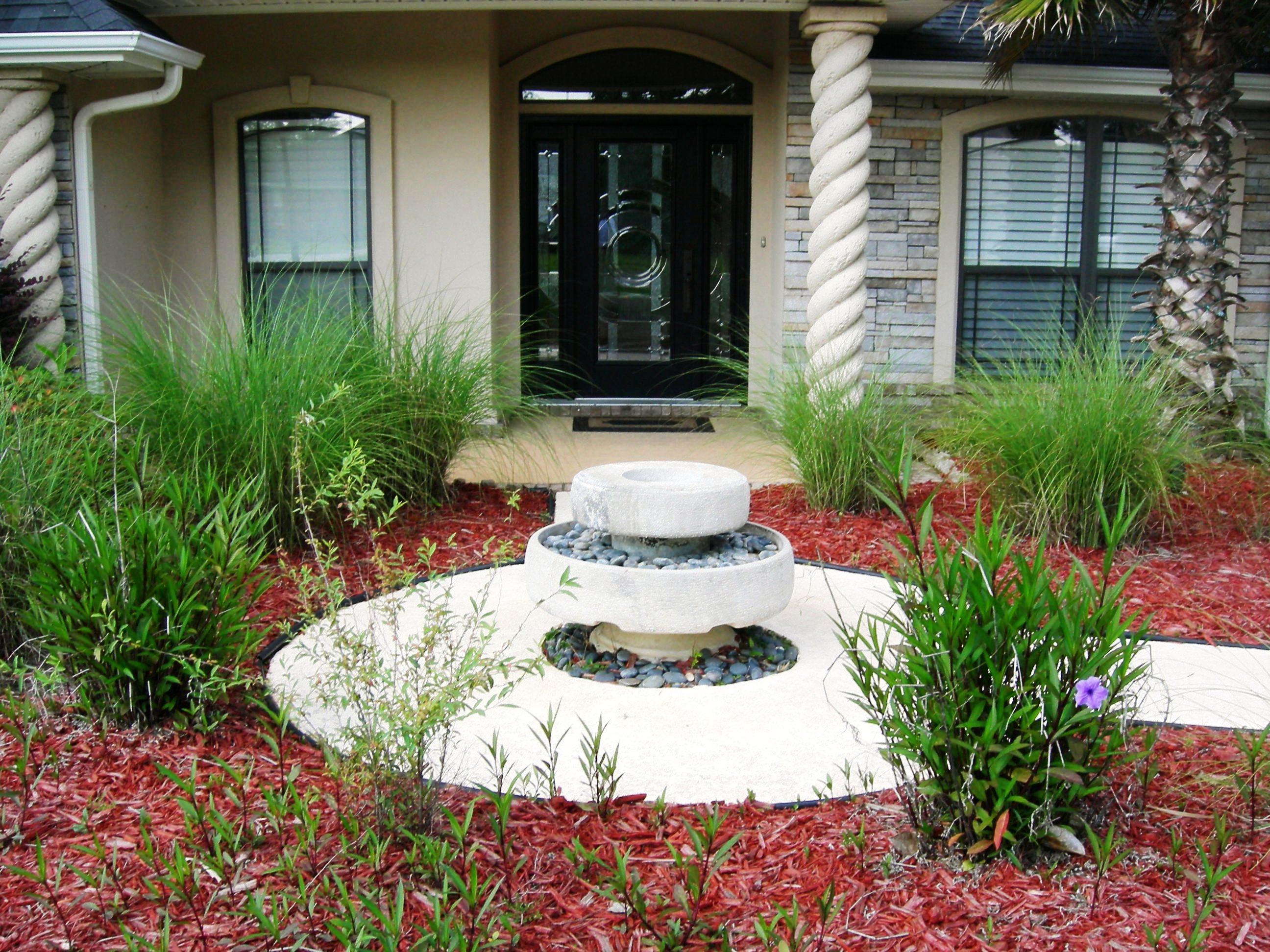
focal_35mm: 36
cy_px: 476
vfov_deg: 39.7
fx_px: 1321
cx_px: 635
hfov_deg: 51.4
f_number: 5.4
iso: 64
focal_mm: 7.5
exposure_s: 1/182
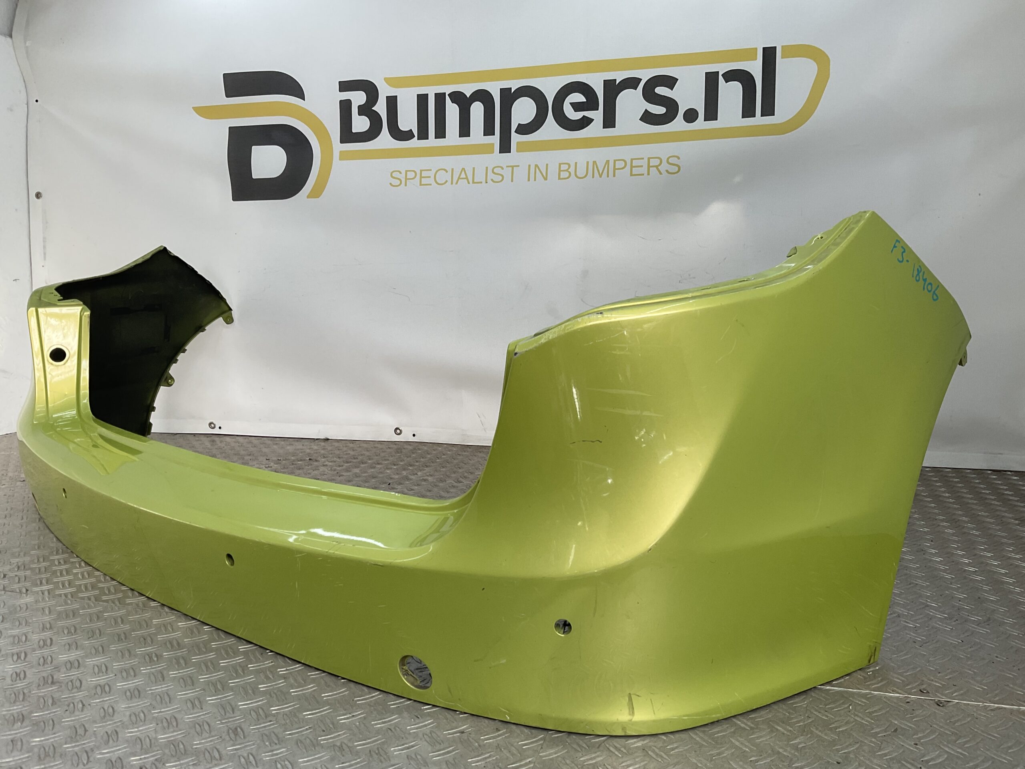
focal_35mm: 29
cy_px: 384
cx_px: 512
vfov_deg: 48.2
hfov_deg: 61.7
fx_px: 859
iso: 16
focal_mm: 3
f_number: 1.8
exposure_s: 1/254
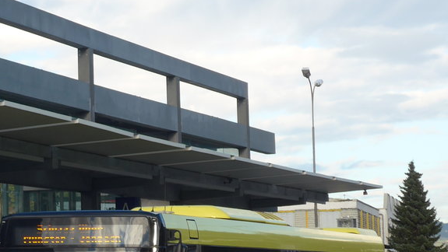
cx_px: 5
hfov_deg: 14.1
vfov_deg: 8.1
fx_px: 1783
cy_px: 155
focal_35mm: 150
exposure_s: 1/320
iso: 80
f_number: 3.9
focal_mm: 13.4
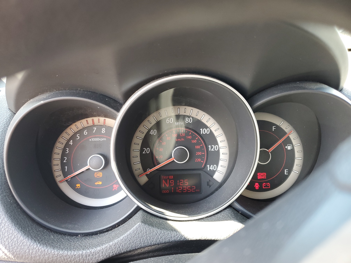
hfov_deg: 67.3
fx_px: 264
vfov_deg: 53.1
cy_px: 132
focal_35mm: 26
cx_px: 176
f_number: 1.5
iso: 75
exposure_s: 1/60.2
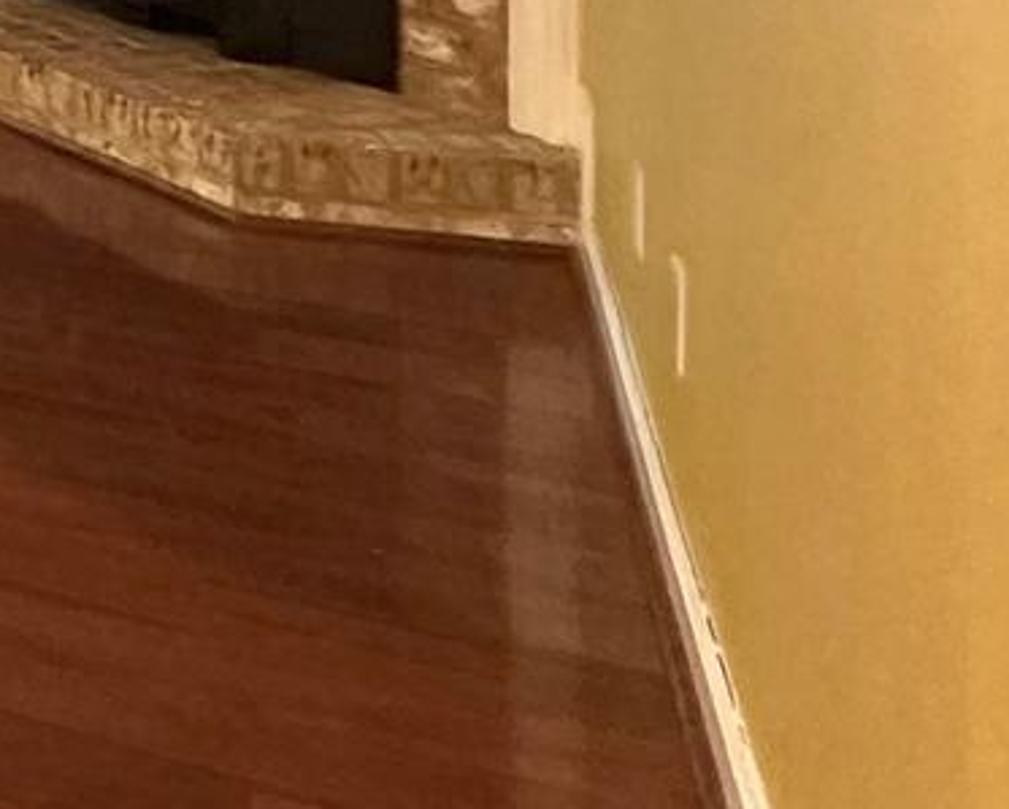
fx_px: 2241
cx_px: -998
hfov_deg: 17.8
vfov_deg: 17.8
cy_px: -490
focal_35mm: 75
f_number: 2.2
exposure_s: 1/60
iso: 400
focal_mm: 2.22
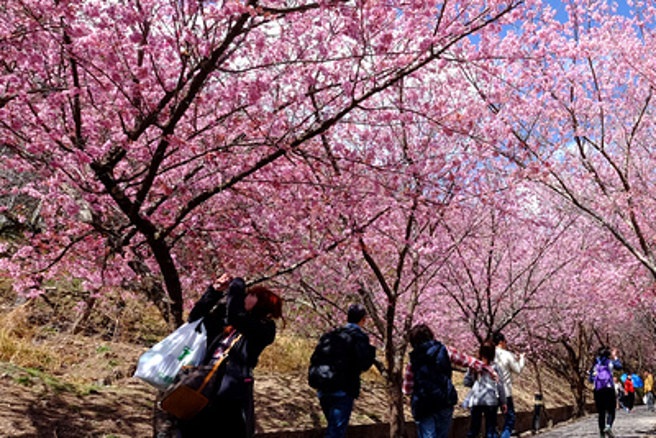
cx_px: 554
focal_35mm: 30
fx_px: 547
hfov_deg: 55.9
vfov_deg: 43.6
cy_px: 247
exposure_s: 1/45
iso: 200
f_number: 9
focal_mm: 10
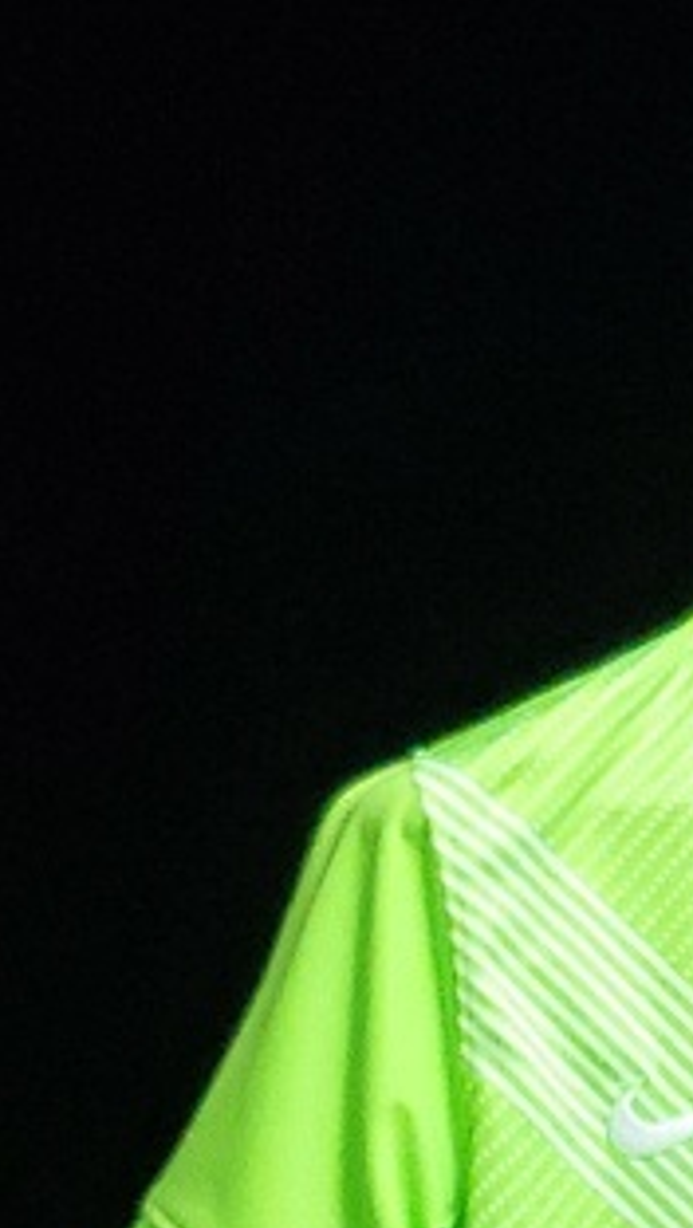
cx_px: 1024
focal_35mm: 98
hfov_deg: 11.9
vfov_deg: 20.9
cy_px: 1271
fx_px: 3195
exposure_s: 1/30
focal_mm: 4.3
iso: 500
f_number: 1.5
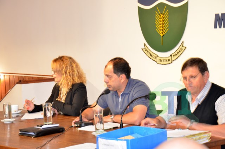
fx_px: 580
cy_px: 74
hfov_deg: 22.0
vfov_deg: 14.6
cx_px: 112
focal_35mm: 93
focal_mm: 62
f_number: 6.3
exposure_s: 1/6
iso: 800
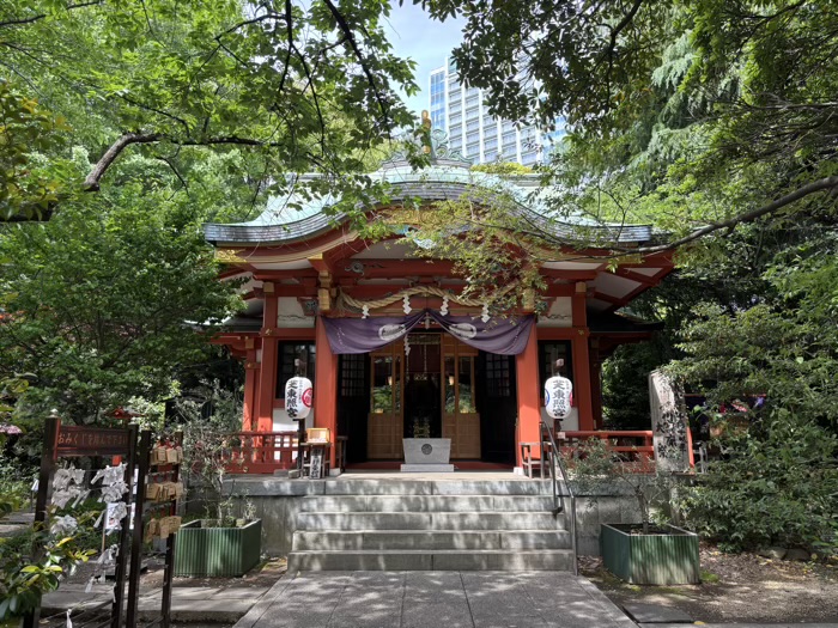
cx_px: 419
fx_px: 629
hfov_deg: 67.3
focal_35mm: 26
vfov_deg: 53.1
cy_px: 314
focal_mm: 5.96
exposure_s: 1/330
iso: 50
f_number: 1.6
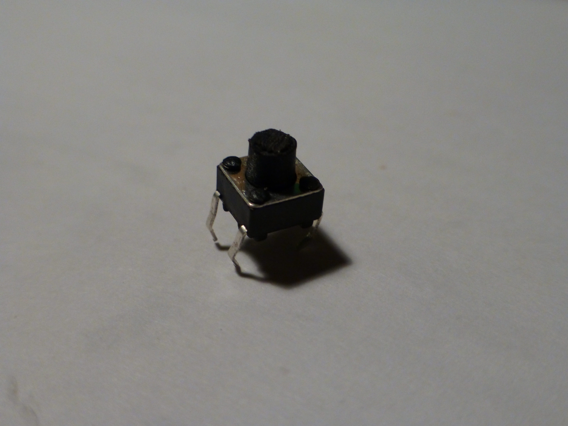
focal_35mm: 43
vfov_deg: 33.6
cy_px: 213
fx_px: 706
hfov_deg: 43.9
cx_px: 284
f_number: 3.9
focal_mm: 7.4
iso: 400
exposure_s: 1/50
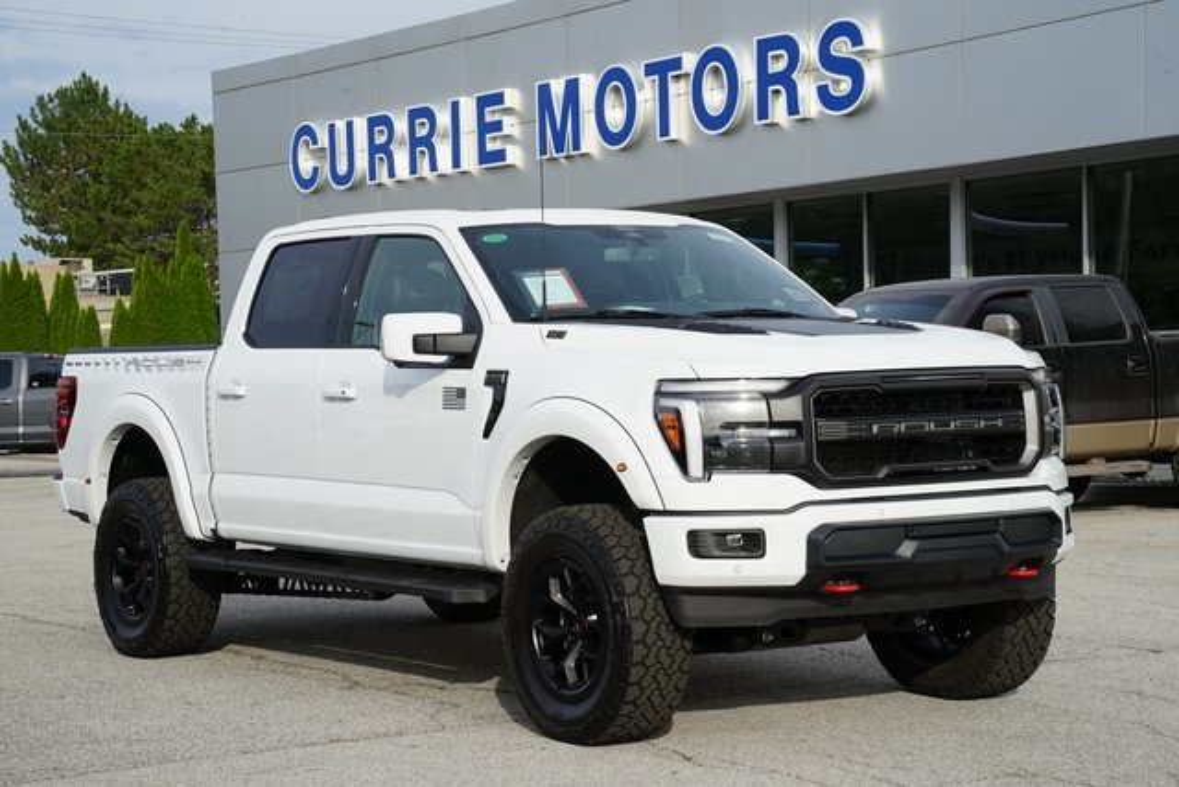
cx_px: 590
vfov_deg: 19.5
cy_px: 394
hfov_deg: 28.8
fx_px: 2293
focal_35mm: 70
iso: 100
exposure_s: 1/100
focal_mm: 70
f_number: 13
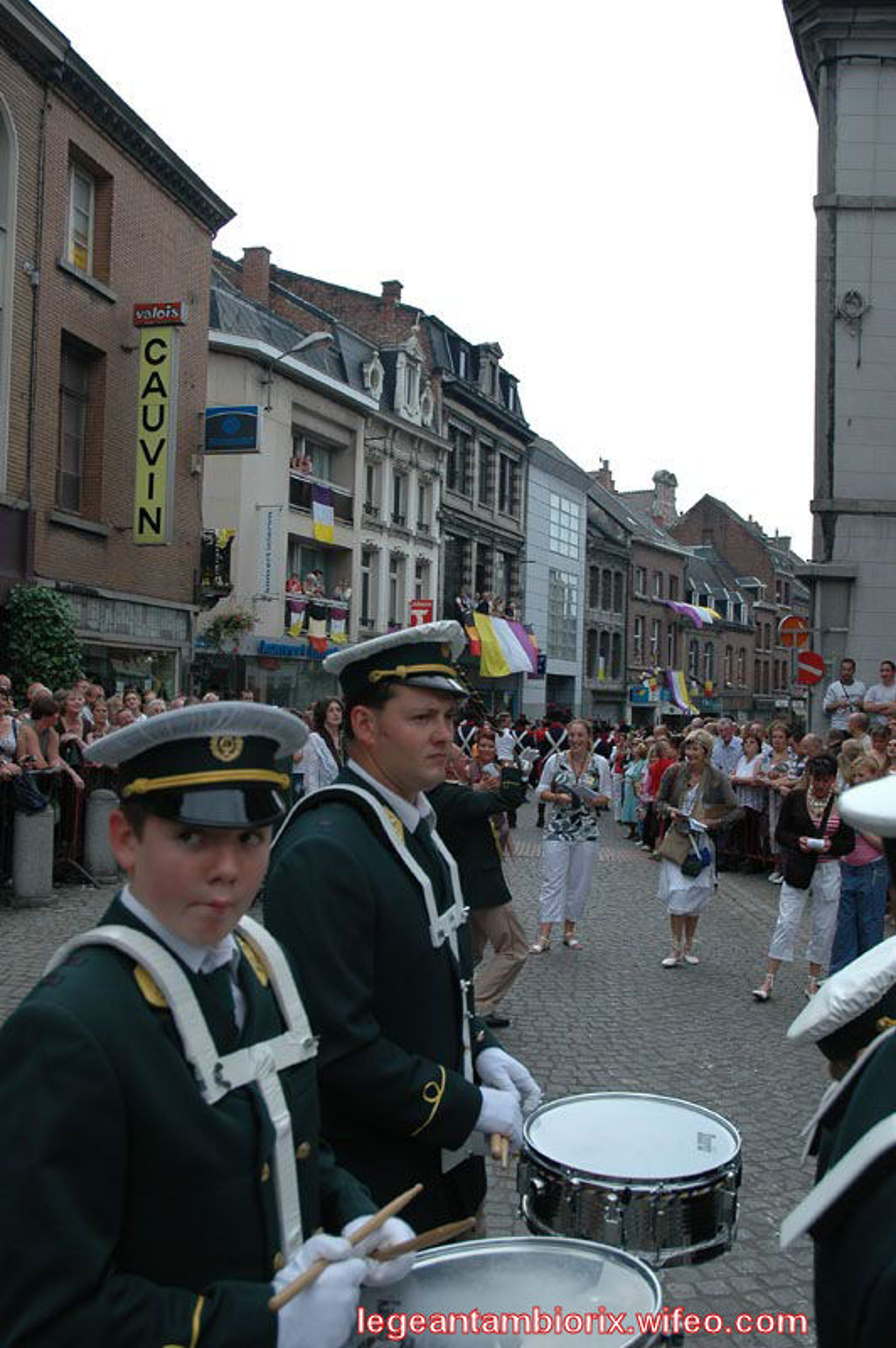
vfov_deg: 57.3
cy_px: 674
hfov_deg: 39.9
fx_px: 1234
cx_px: 448
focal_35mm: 33
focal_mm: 22
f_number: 4.5
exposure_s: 1/800
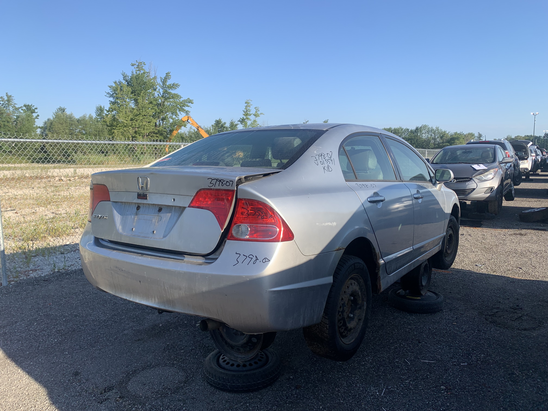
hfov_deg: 67.3
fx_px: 412
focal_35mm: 26
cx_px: 274
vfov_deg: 53.1
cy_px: 206
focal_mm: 4.25
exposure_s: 1/1387
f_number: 1.8
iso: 25
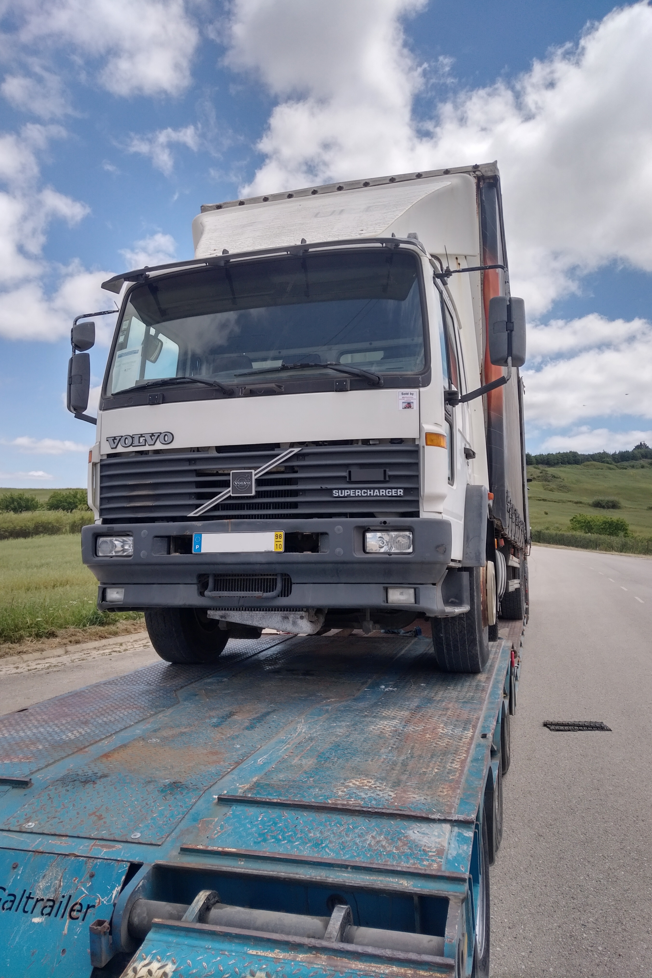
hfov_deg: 51.3
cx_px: 326
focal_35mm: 25
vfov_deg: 71.5
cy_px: 489
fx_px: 679
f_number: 2
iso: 100
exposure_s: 1/2148
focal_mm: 4.52
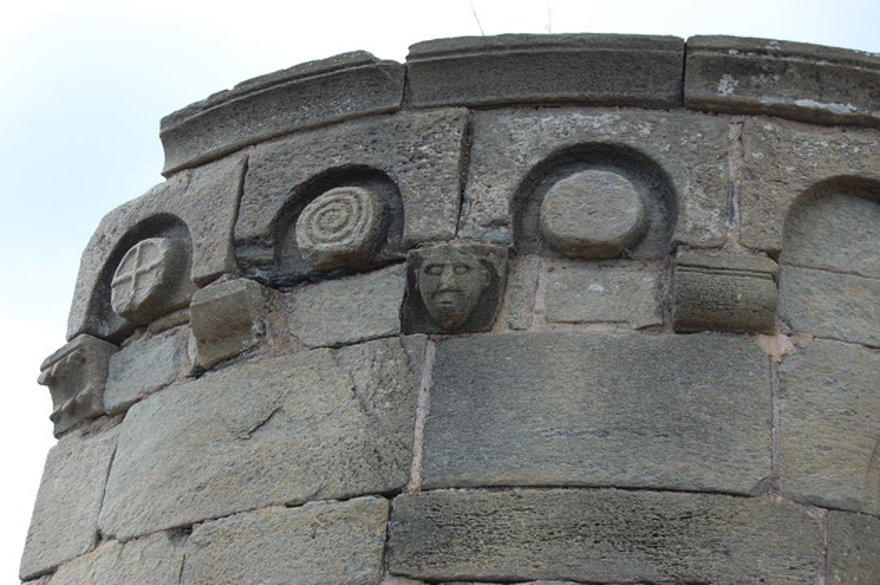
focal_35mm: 75
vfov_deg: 18.1
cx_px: 440
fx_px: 1831
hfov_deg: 27.0
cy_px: 292
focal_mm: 50
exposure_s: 1/200
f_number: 7.1
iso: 200
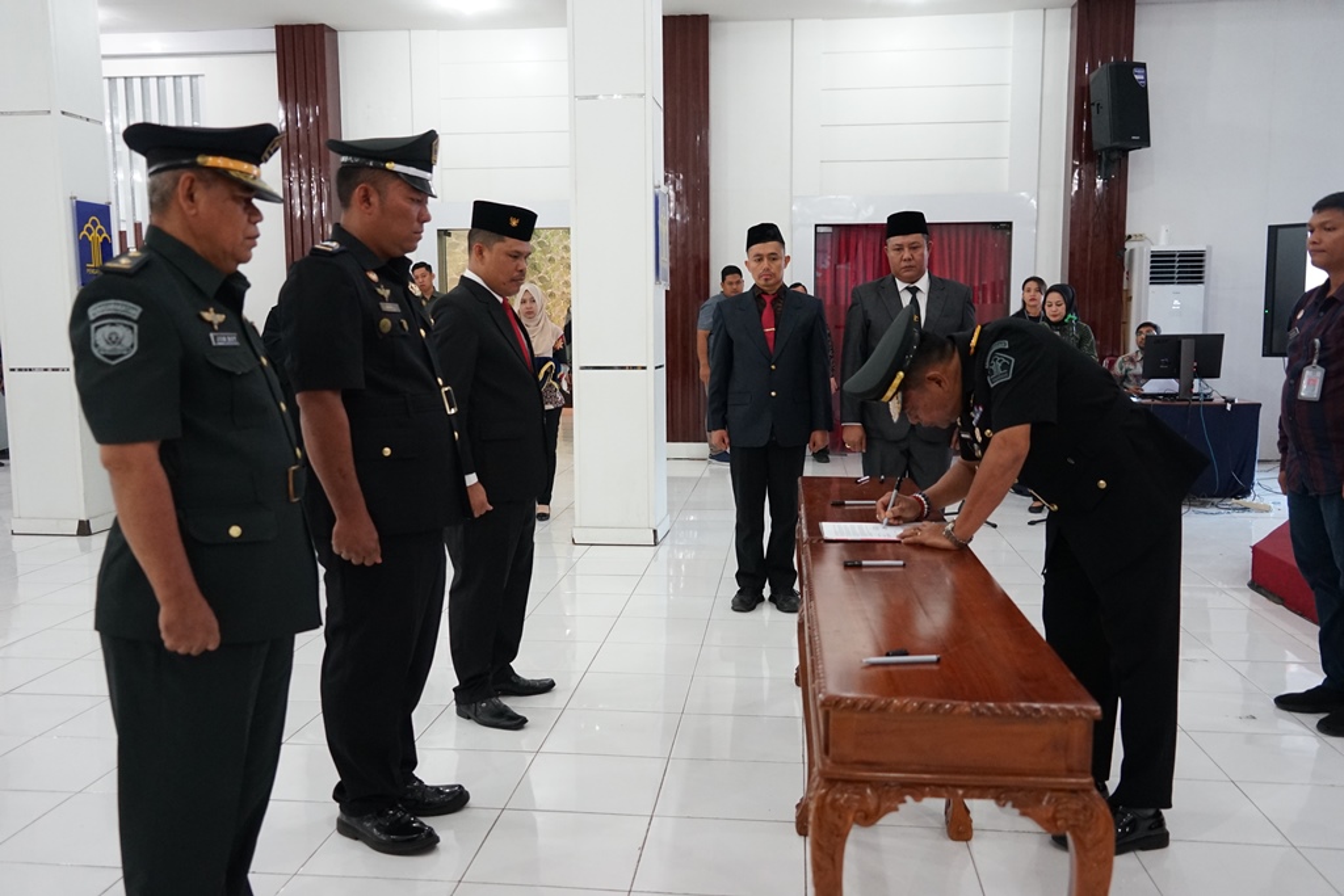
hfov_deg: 63.7
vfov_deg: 45.0
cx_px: 672
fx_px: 1083
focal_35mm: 29
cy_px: 448
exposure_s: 1/60
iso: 2500
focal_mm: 29
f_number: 4
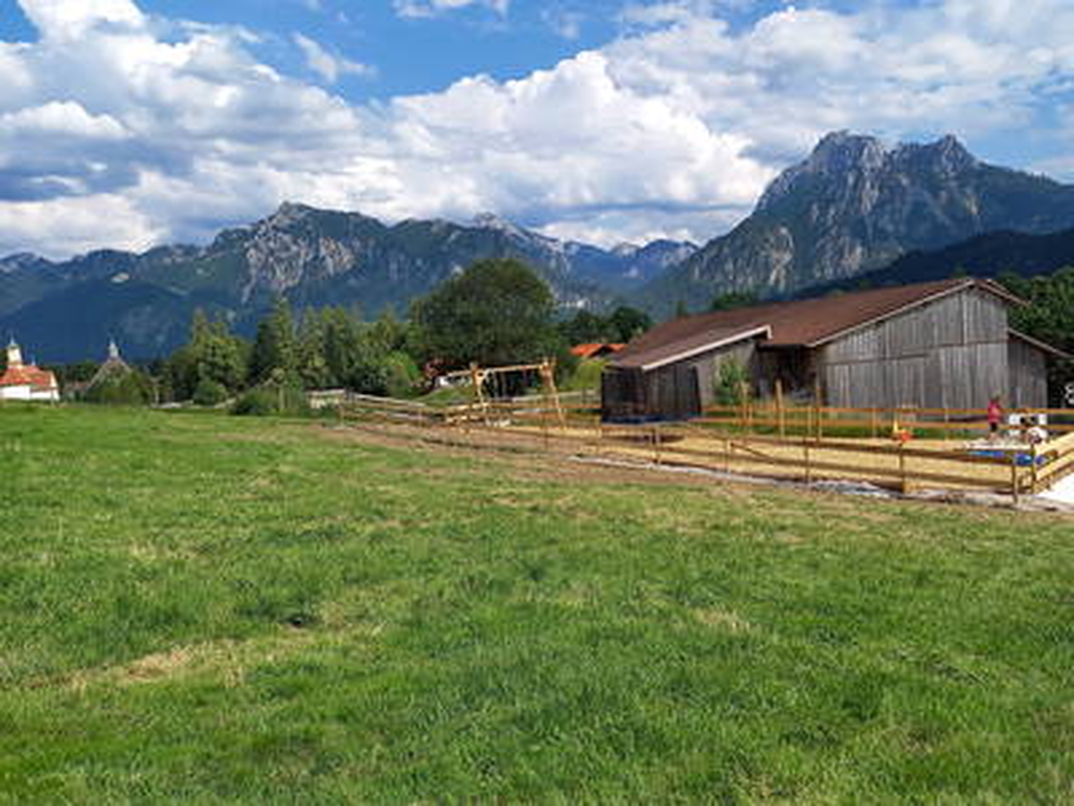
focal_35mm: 25
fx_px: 776
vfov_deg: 54.9
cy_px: 403
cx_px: 537
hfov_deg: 69.4
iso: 50
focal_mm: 4.6
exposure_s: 1/996
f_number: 2
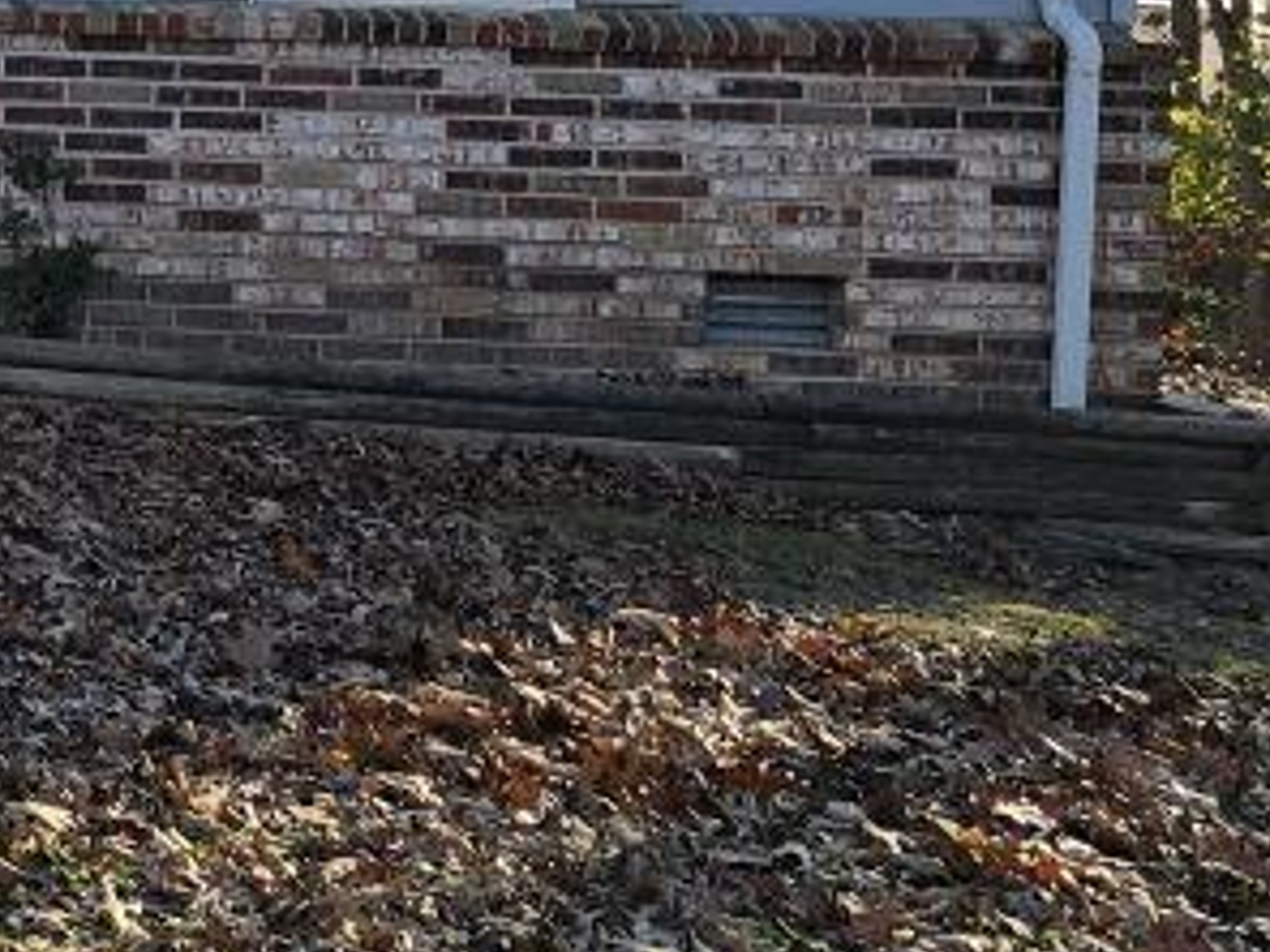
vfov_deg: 13.4
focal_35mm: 106
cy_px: -360
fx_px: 3889
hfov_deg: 14.6
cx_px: -1418
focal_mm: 6.3
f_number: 1.7
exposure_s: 1/426
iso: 12
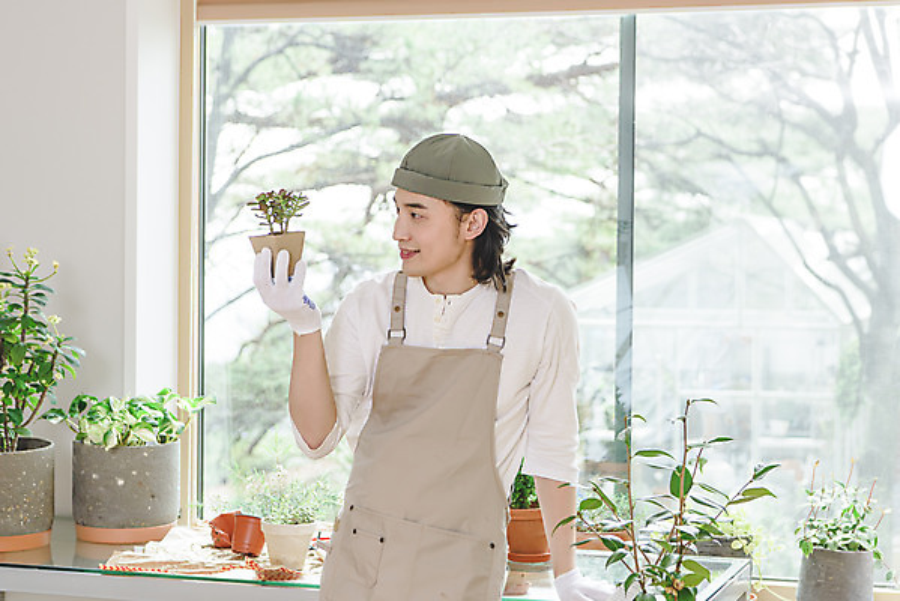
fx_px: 1751
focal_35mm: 70
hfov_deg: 28.8
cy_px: 300
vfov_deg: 19.5
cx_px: 450
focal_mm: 70
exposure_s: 1/125
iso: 320
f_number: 5
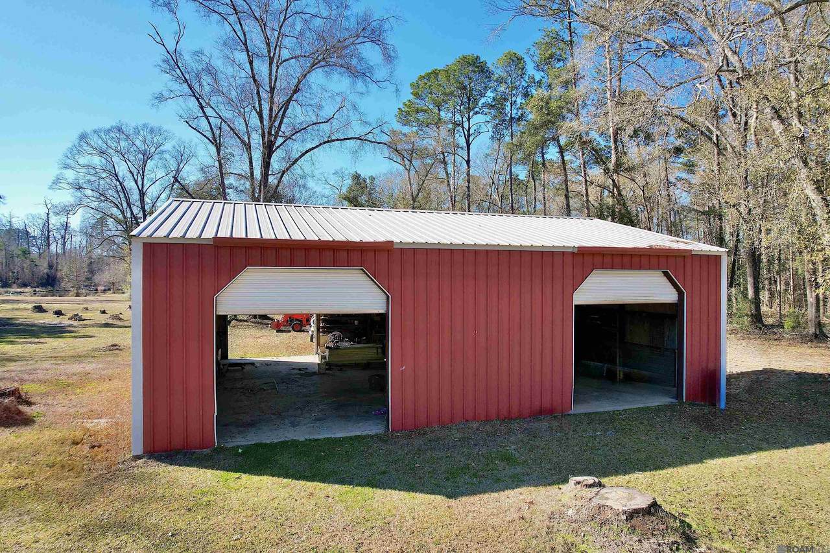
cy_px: 276
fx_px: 507
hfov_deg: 78.6
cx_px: 415
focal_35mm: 22
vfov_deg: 57.2
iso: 120
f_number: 2.8
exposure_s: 1/1000
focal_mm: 8.38
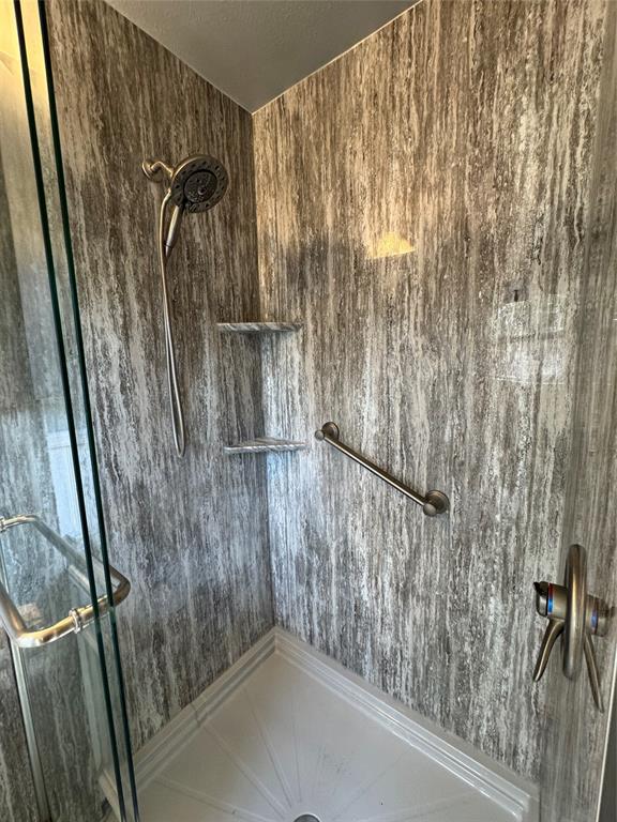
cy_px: 411
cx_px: 308
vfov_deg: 102.1
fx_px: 333
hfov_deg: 85.7
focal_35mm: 14
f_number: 2.2
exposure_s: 1/60
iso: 200
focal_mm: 2.22
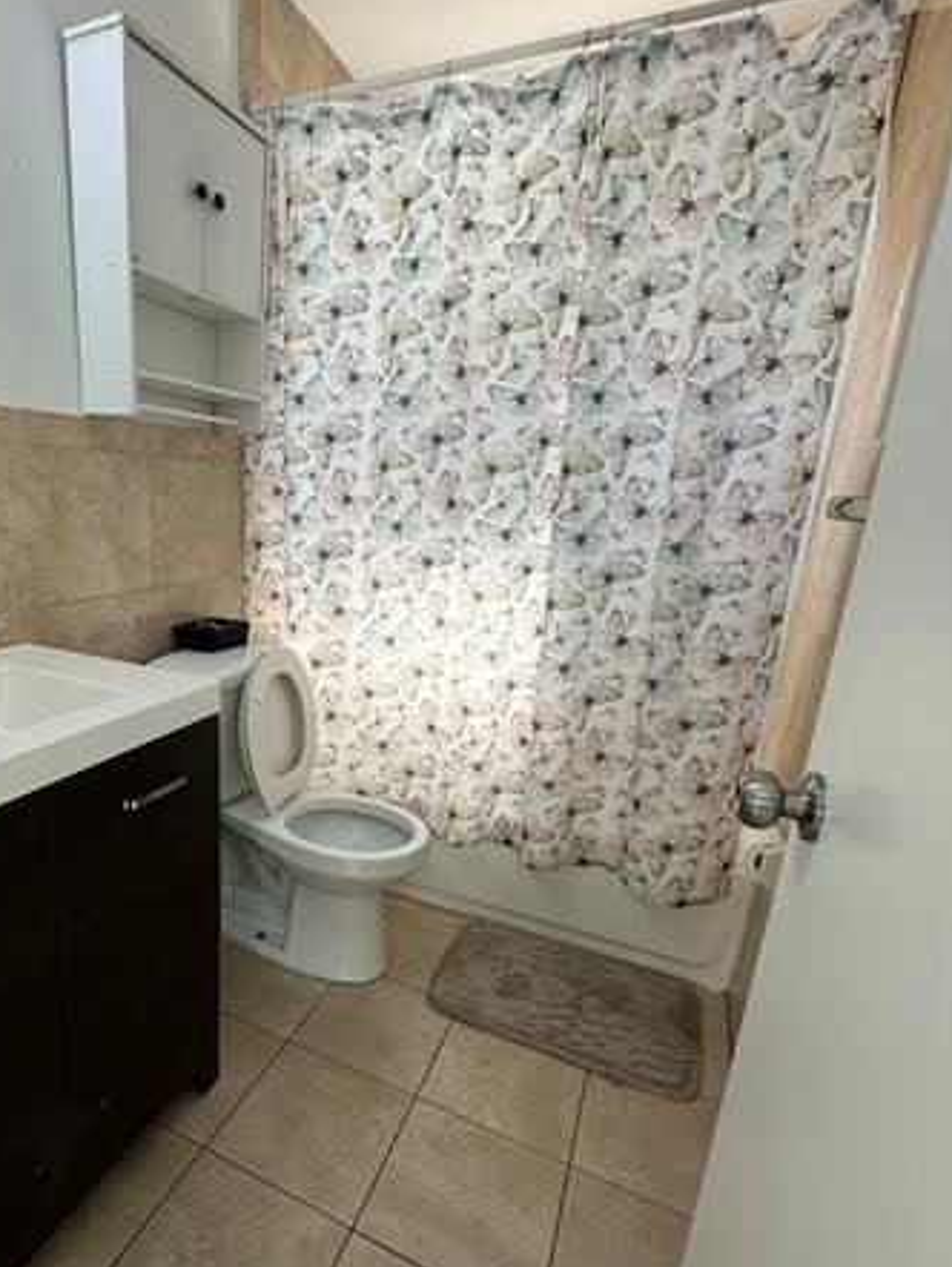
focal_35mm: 19
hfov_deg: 67.2
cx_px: 333
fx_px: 696
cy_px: 691
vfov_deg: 84.4
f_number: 2.2
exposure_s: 1/120
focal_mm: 2.22
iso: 160
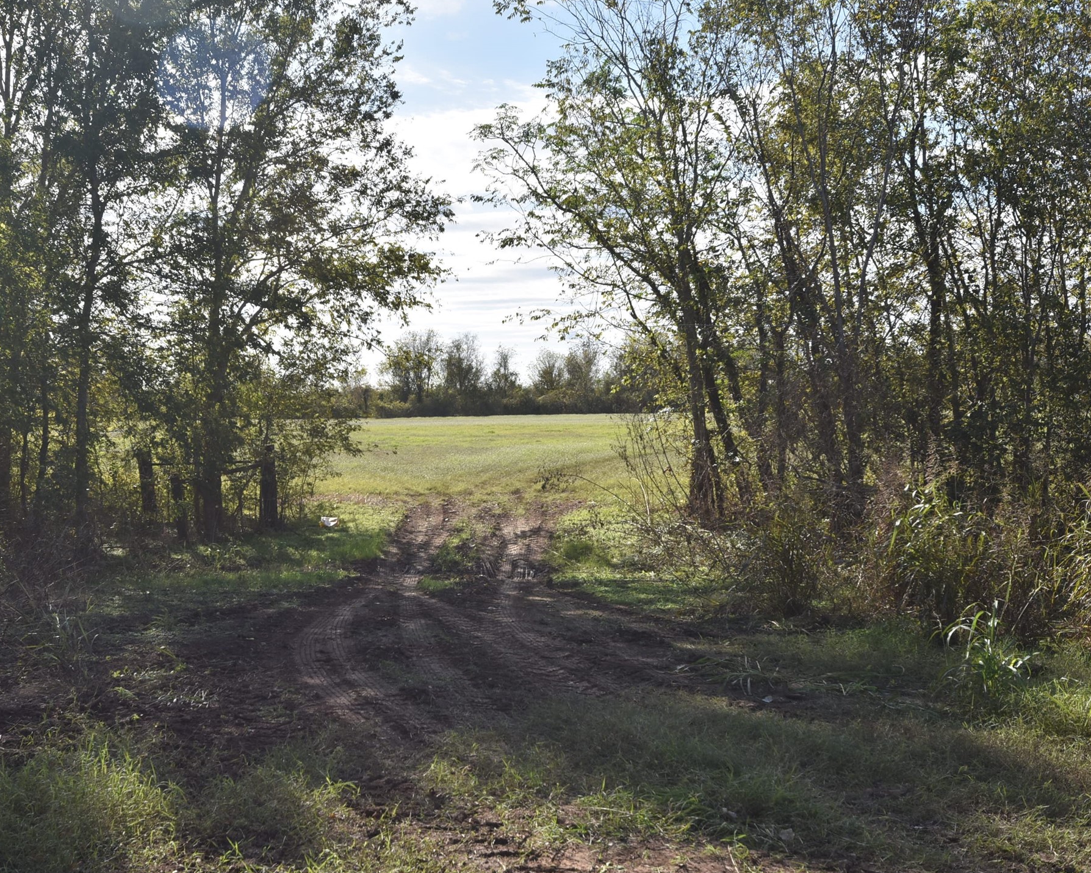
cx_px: 451
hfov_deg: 44.6
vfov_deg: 36.5
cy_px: 435
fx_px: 1324
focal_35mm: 41
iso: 100
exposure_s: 1/250
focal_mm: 24
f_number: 8
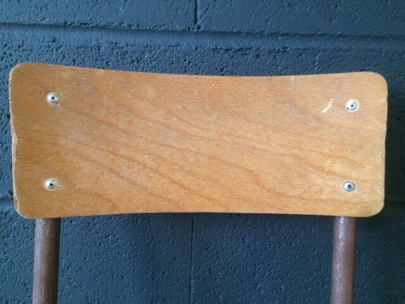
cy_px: 152
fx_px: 339
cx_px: 202
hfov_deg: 61.7
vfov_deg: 48.2
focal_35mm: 29
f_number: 2.2
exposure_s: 1/17
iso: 400
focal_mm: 4.15
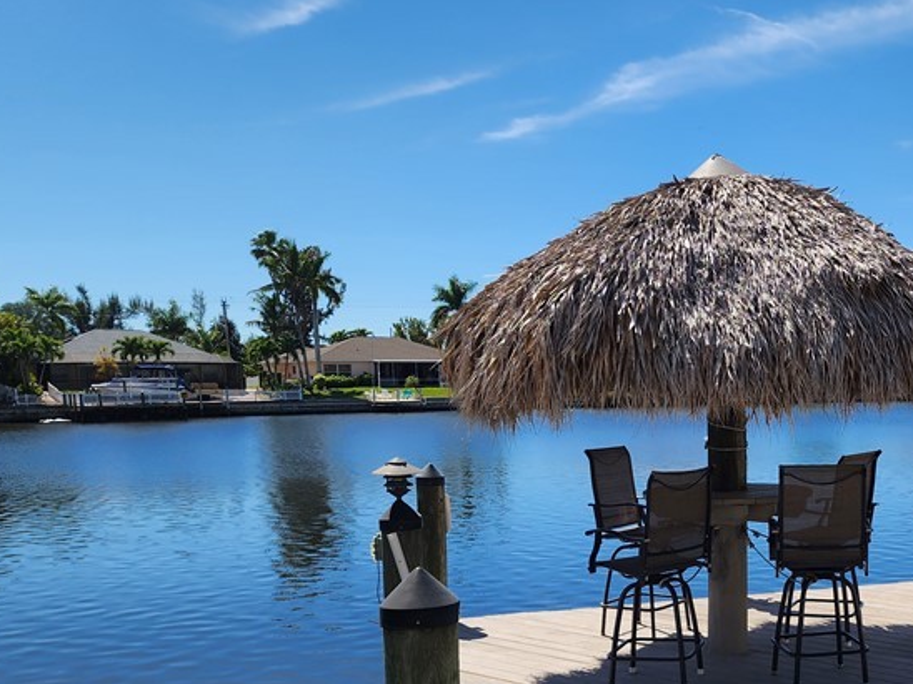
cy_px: 531
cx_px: 778
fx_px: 1134
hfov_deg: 41.2
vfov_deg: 32.8
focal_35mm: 43
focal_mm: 6.4
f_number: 1.8
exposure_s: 1/1384
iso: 12
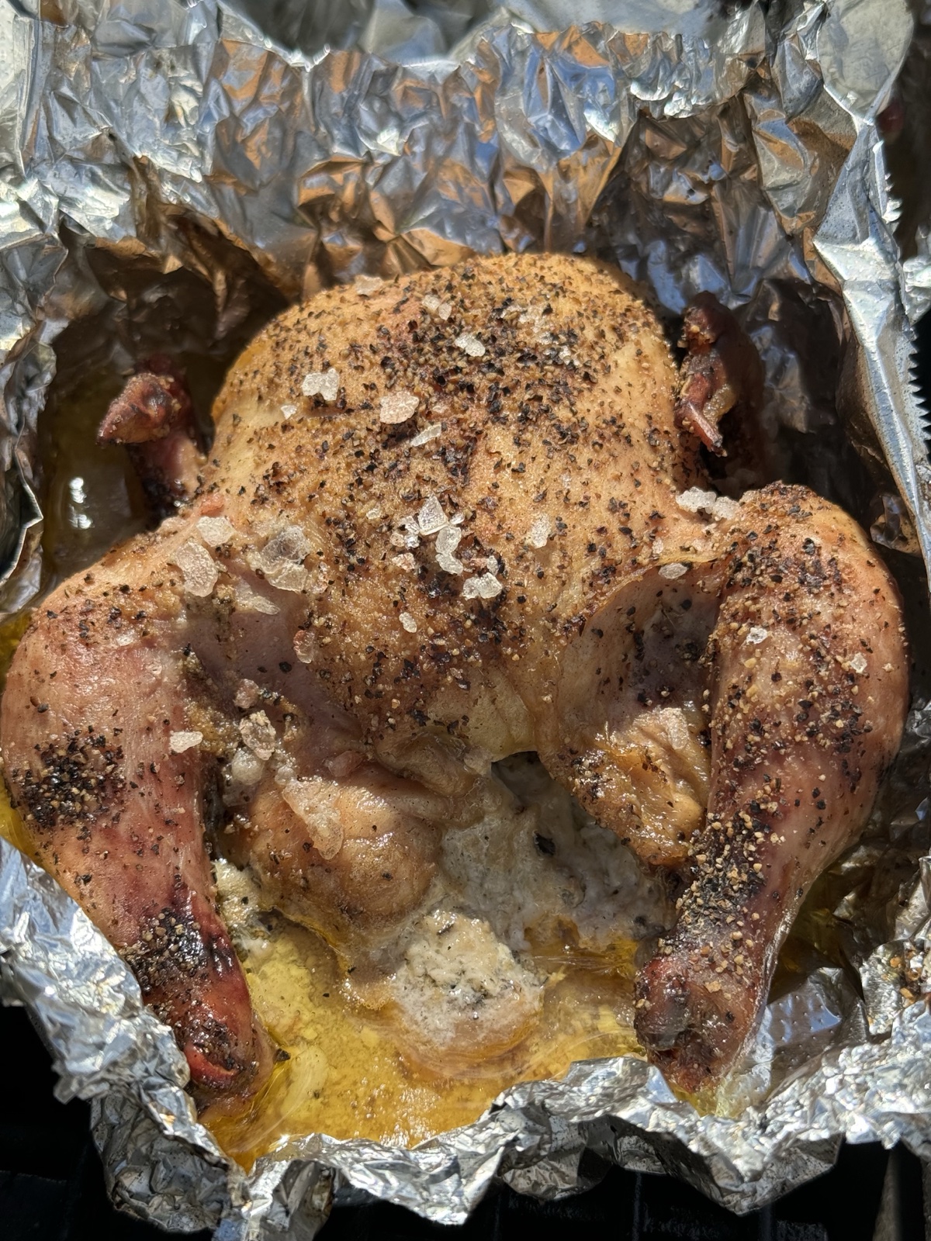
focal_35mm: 48
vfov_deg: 39.7
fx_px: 1721
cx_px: 466
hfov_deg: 30.3
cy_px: 620
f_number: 1.78
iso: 64
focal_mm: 6.76
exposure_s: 1/2959
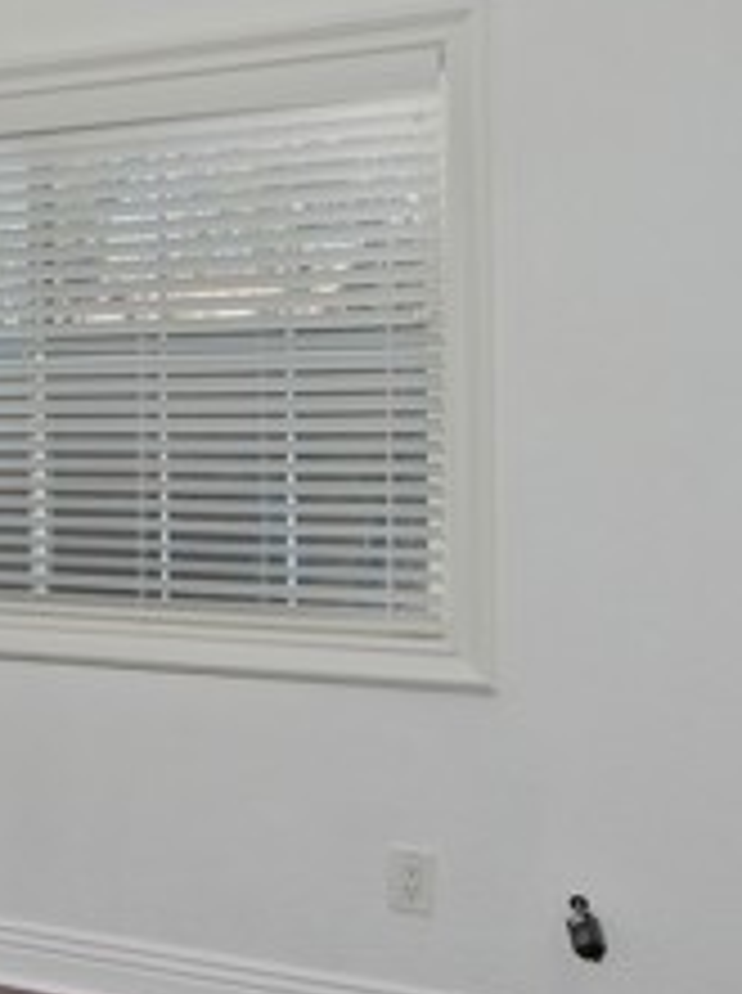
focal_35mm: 53
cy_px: 394
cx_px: -193
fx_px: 1519
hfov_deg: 24.4
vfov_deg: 36.1
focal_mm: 19
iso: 400
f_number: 7.1
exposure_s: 1/160
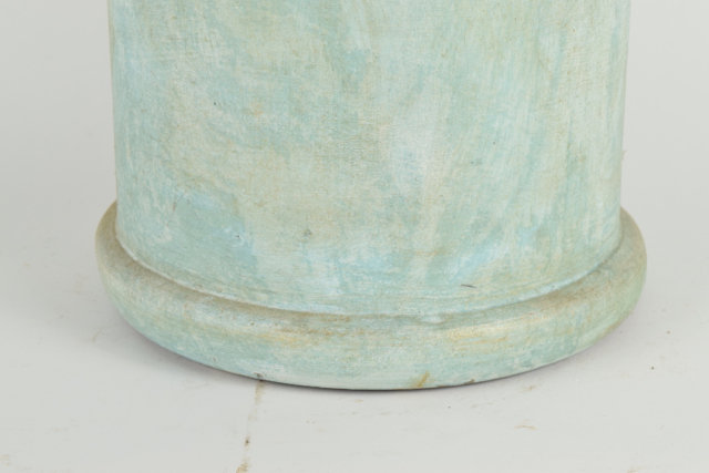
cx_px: 354
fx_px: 1625
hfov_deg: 24.6
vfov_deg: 16.6
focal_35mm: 82
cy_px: 236
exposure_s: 1/125
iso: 800
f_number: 10
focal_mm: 55
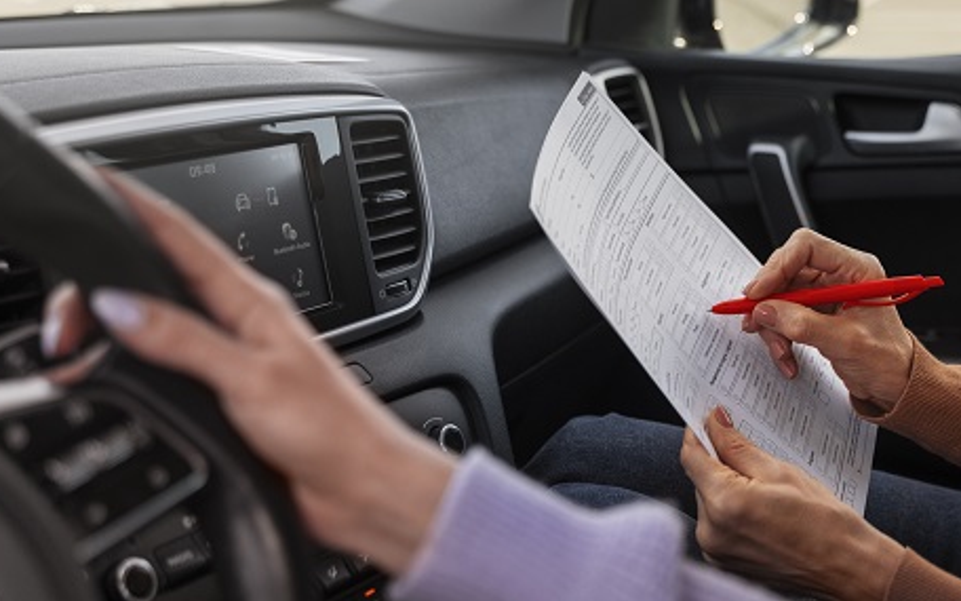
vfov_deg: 21.3
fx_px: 1598
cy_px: 286
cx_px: 622
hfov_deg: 33.3
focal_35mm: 61
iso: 500
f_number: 2.8
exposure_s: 1/1000
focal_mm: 42
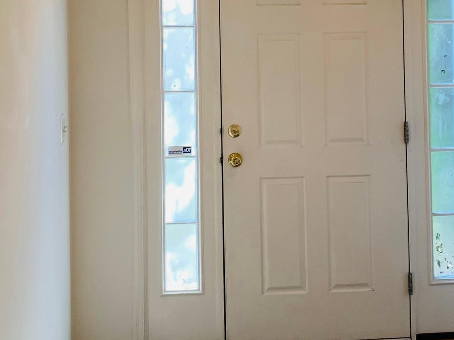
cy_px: 65
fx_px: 734
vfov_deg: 25.6
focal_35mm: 56
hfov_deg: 34.3
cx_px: 236
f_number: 1.8
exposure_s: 1/60
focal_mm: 4.25
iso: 64
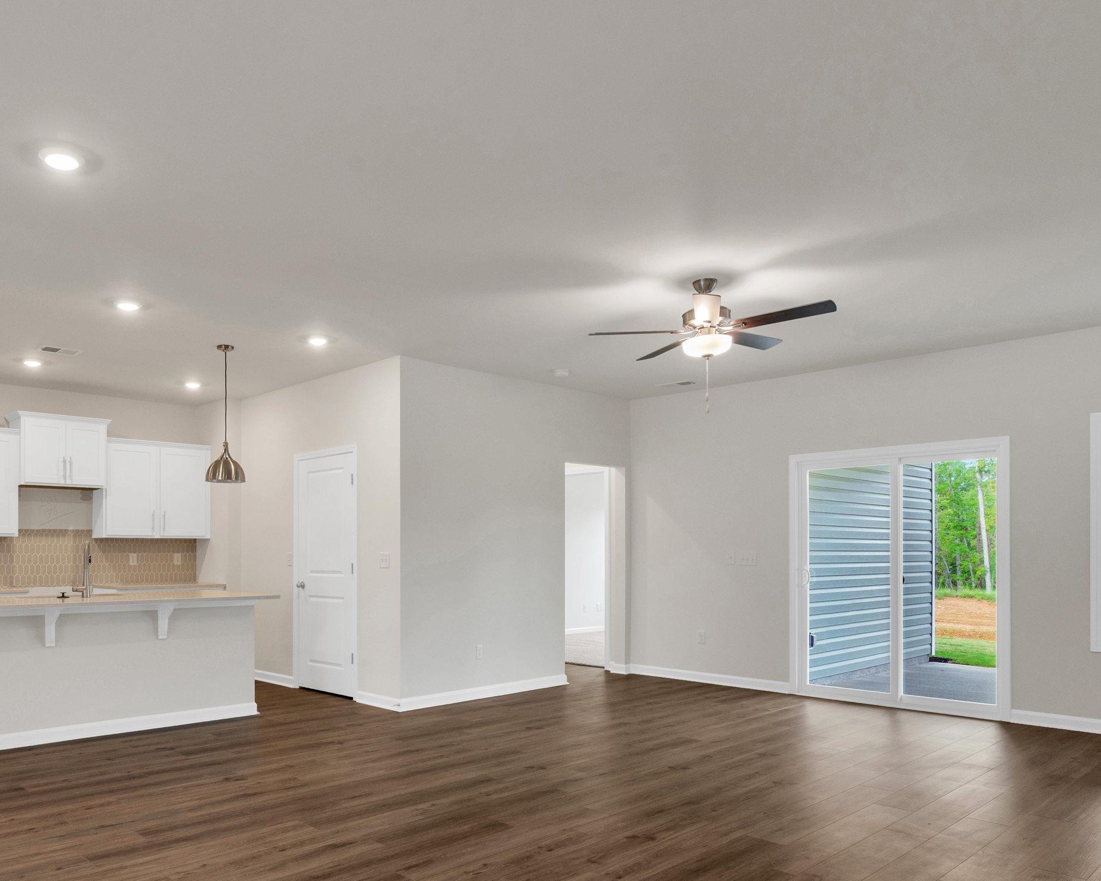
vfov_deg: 55.9
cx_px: 415
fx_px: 815
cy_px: 569
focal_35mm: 25
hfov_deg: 67.1
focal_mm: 16
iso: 320
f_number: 9
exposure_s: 1/13
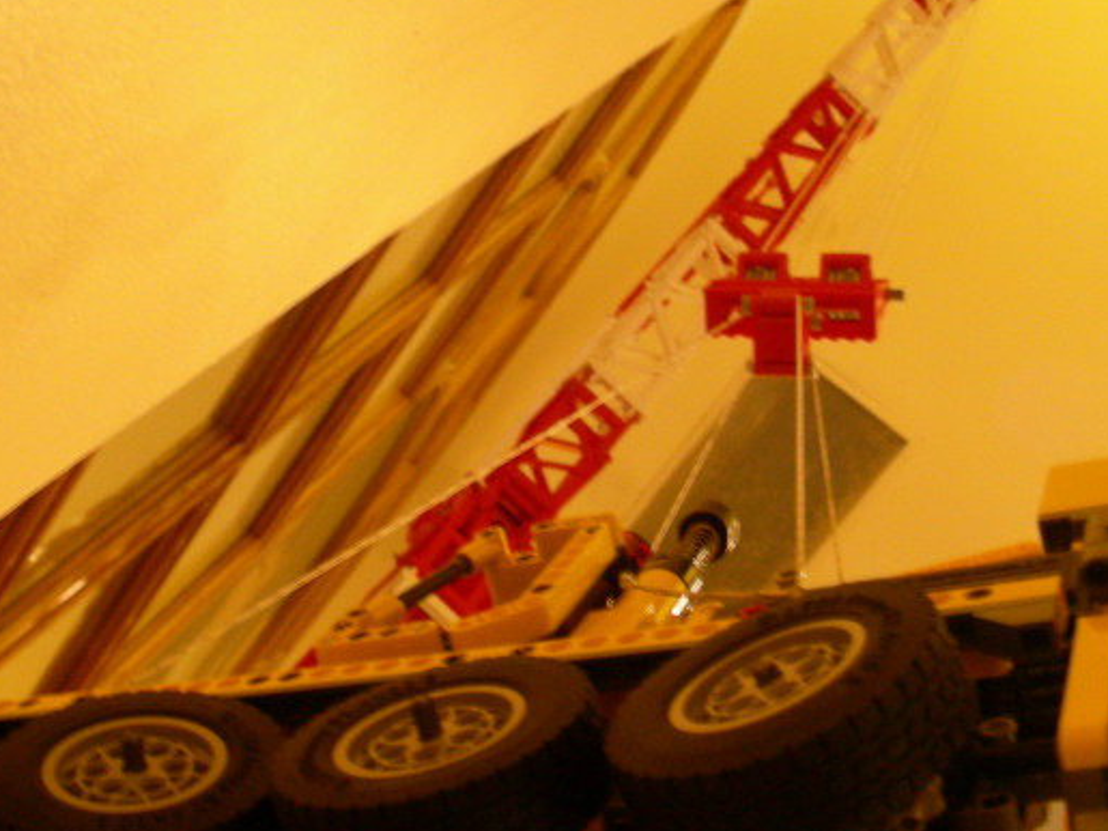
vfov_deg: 24.7
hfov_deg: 32.7
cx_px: 570
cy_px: 321
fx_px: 1888
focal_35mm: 59
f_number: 3.5
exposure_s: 1
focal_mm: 6.3
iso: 200
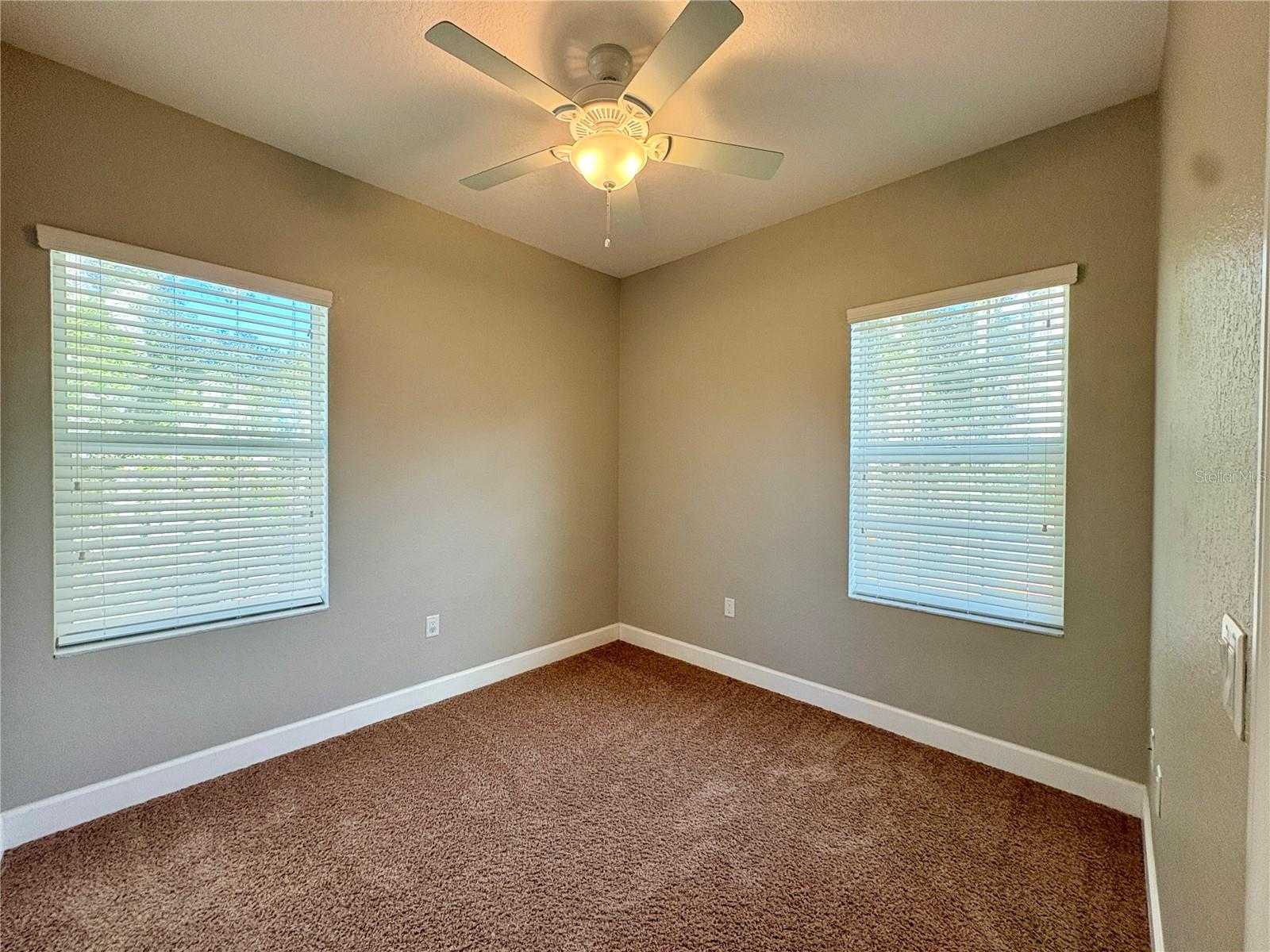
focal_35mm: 14
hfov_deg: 102.1
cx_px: 635
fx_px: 514
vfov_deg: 85.7
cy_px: 476
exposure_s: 1/120
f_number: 2.2
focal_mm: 2.22
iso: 250
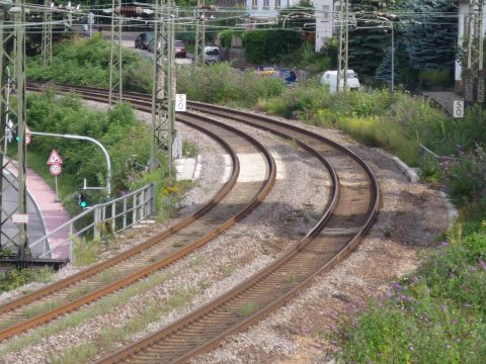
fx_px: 2892
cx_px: 243
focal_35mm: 206
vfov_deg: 7.2
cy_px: 182
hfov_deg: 9.6
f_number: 5.8
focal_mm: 20.8
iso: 100
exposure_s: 1/160
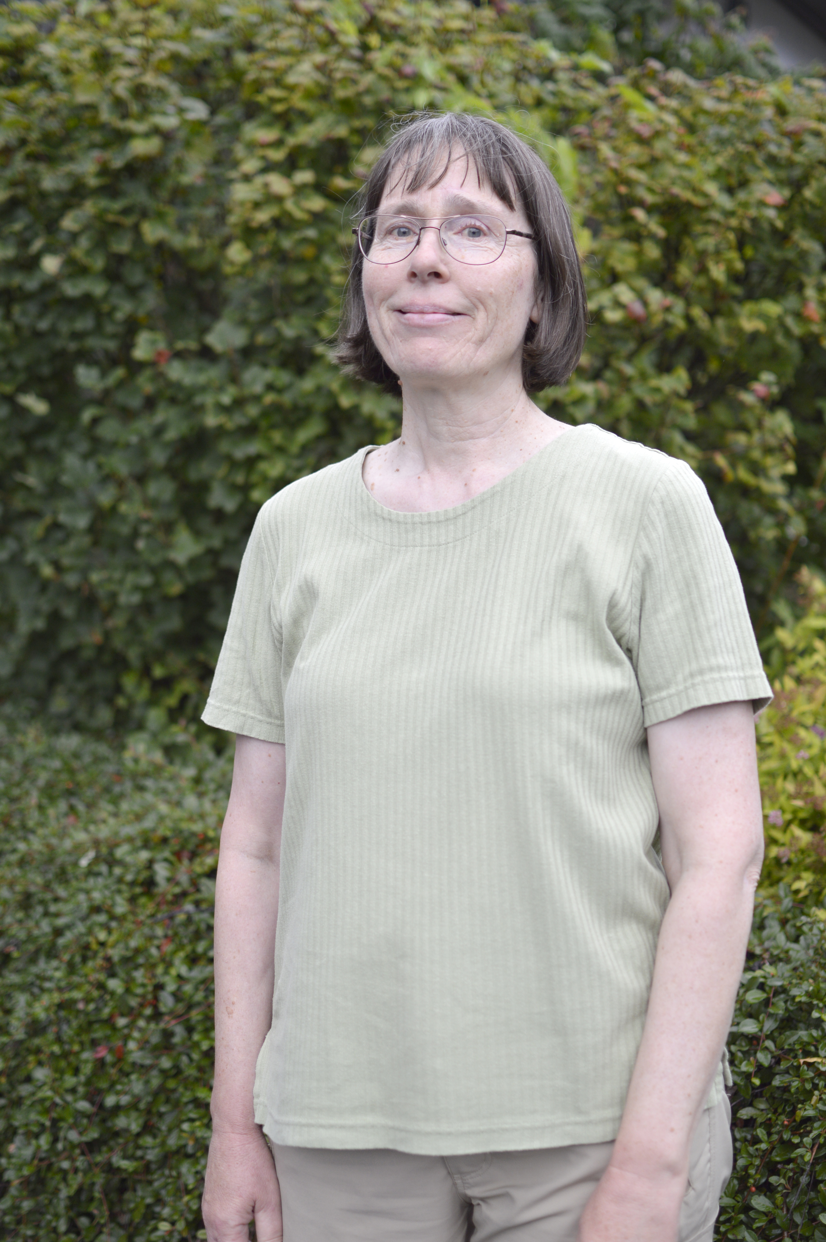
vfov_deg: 37.9
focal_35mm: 52
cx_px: 413
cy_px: 621
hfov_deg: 25.7
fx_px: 1810
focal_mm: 35
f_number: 1.8
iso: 200
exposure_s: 1/1000
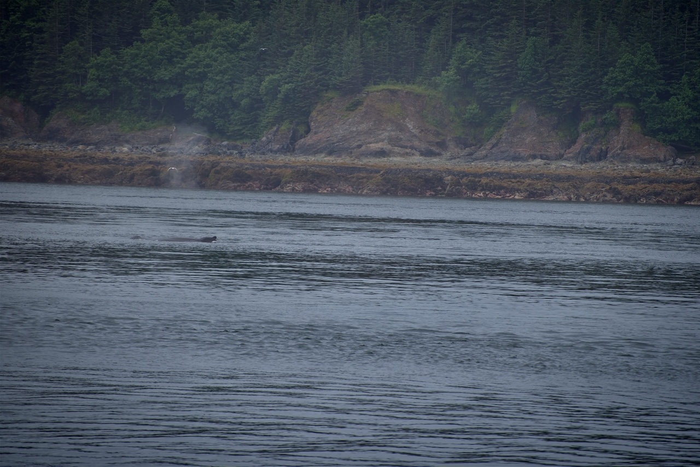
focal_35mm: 300
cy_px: 234
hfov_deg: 6.9
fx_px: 5834
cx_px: 350
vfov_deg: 4.6
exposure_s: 1/640
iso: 140
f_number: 5.6
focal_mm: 300
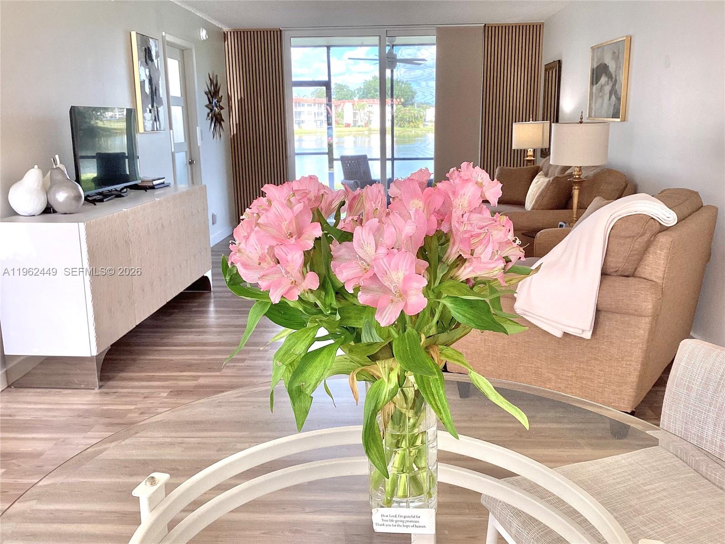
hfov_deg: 58.4
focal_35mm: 31
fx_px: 649
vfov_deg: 45.4
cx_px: 362
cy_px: 272
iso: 32
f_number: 2.4
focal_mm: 3.3
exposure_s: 1/120
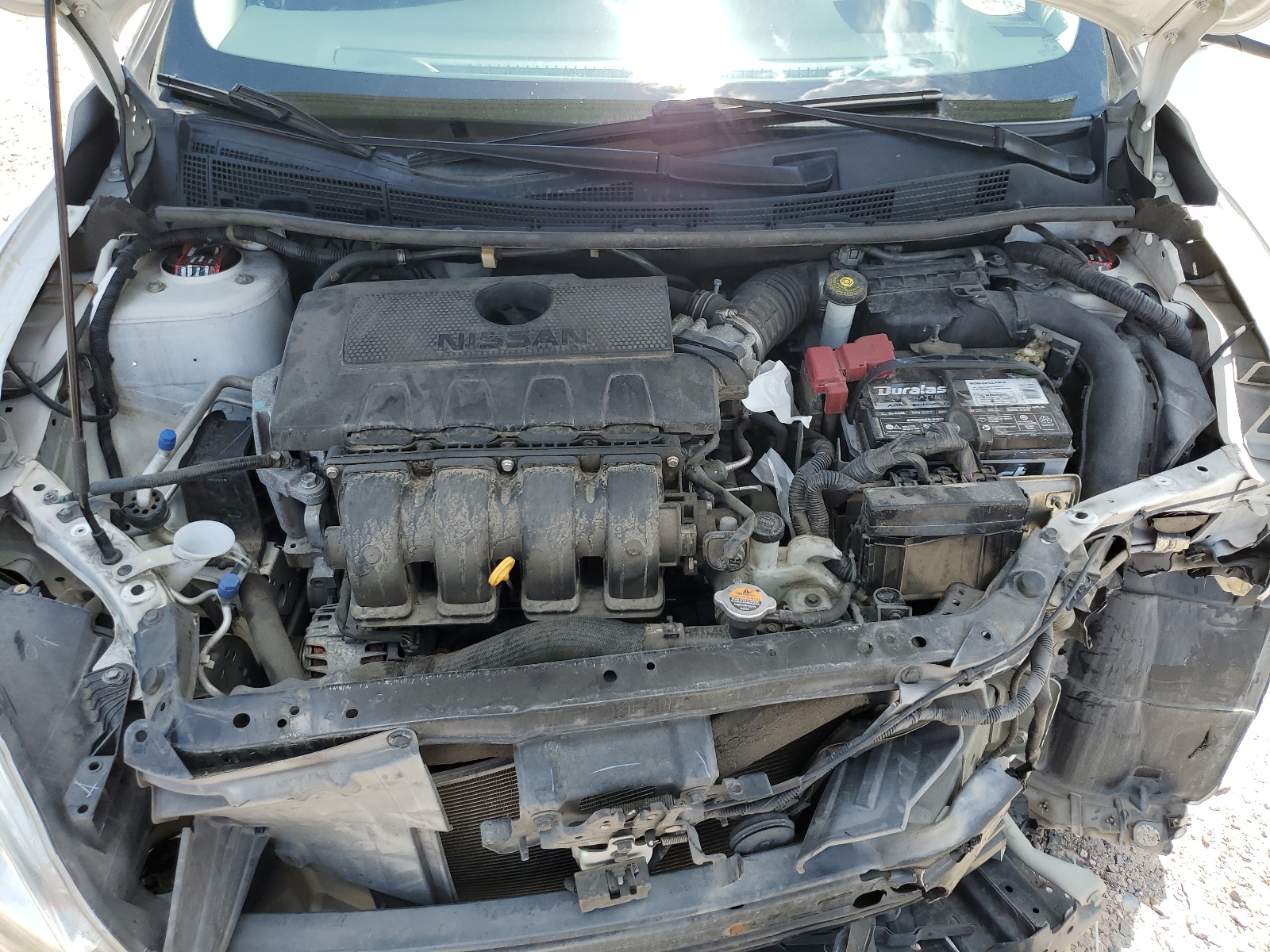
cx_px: 635
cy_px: 476
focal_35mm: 26
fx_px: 954
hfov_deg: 67.3
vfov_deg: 53.1
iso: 50
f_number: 1.5
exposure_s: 1/909
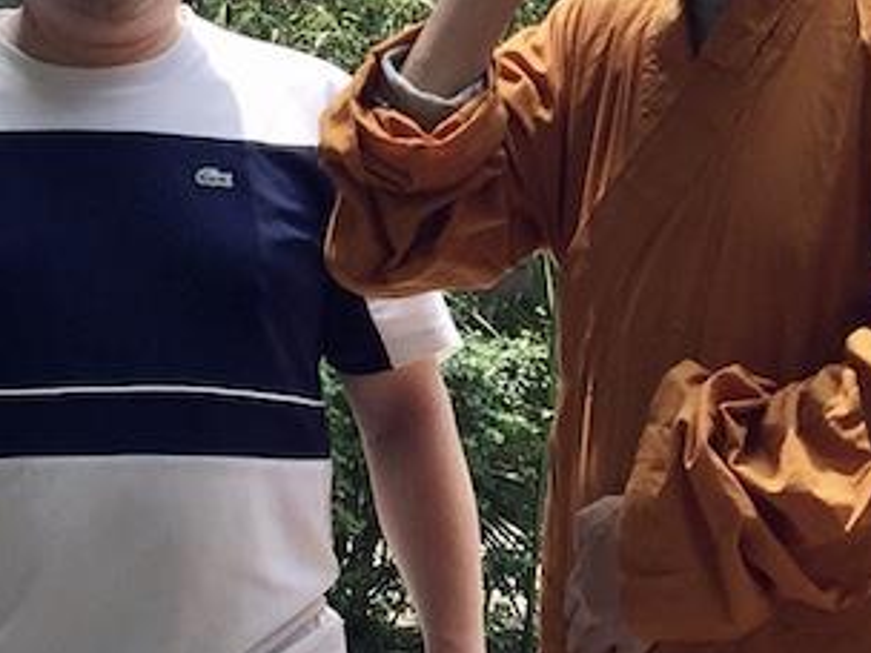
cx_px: 761
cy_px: 326
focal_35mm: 127
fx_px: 3196
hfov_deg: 15.4
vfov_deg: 11.7
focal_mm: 4.15
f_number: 2.2
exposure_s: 1/618
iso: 32
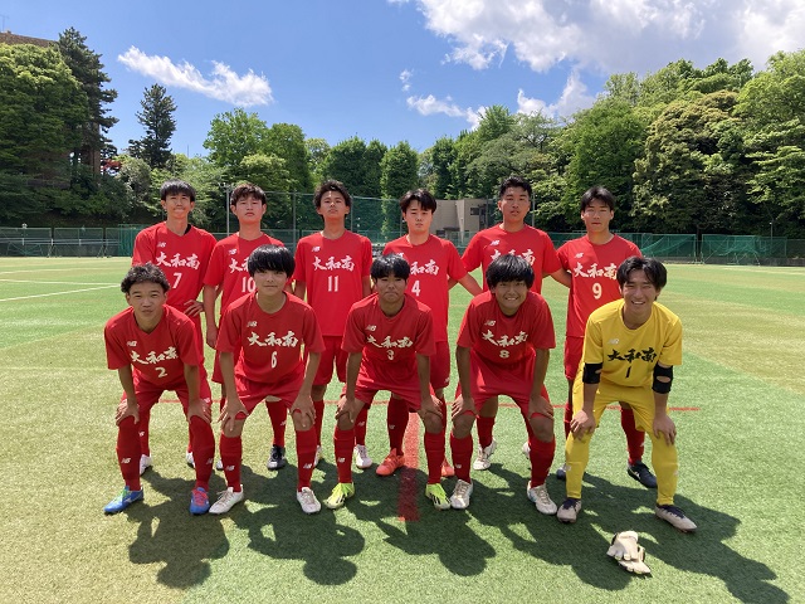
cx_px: 402
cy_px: 302
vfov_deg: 49.7
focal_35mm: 28
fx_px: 651
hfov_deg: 63.4
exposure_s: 1/941
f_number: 1.8
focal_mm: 3.99
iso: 20
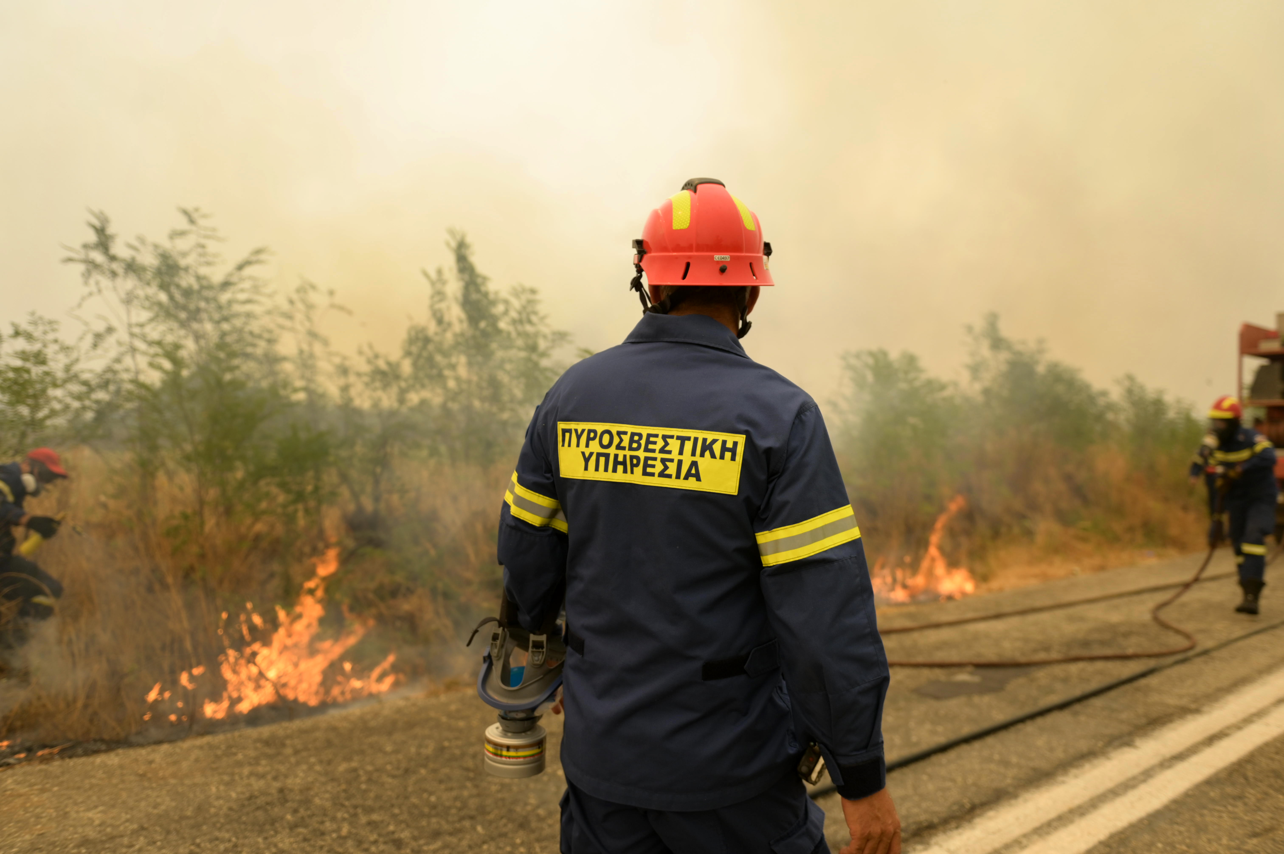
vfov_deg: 42.3
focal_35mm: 31
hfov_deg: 60.3
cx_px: 642
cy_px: 427
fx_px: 1105
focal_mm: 31
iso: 320
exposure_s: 1/1600
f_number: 3.2
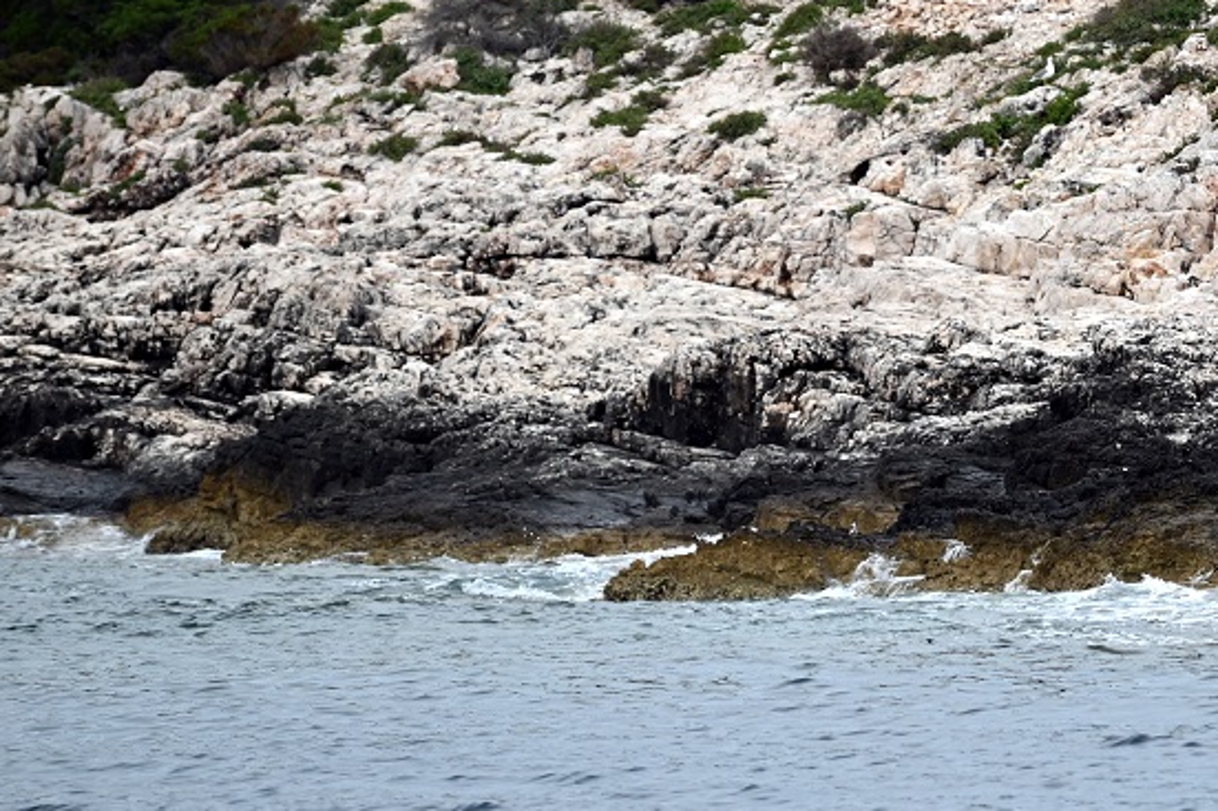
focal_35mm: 345
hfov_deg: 6.0
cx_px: 1035
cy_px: 217
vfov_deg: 4.0
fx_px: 11668
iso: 400
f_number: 5.3
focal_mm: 200
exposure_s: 1/1000
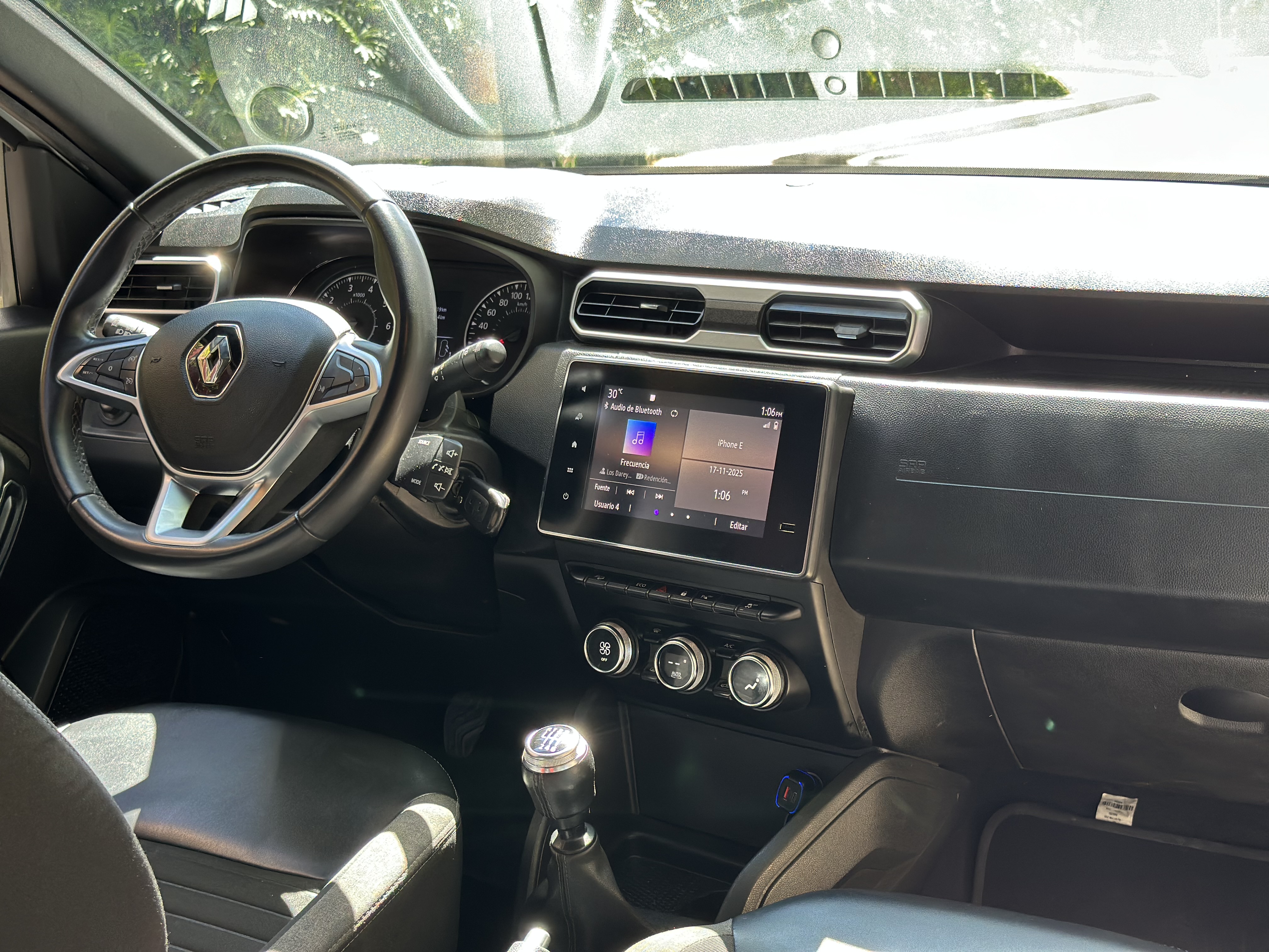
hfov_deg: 39.7
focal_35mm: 48
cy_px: 476
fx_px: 1760
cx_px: 634
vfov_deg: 30.3
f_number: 1.78
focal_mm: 6.86
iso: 64
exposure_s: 1/121
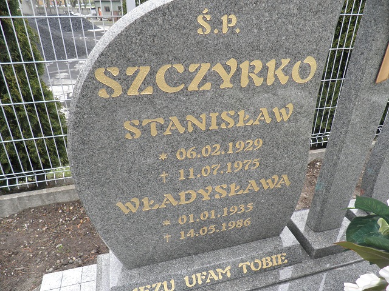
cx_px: 194
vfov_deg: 56.8
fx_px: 270
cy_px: 146
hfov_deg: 71.6
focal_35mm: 24
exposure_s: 1/80
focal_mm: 4.3
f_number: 3.3
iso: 64
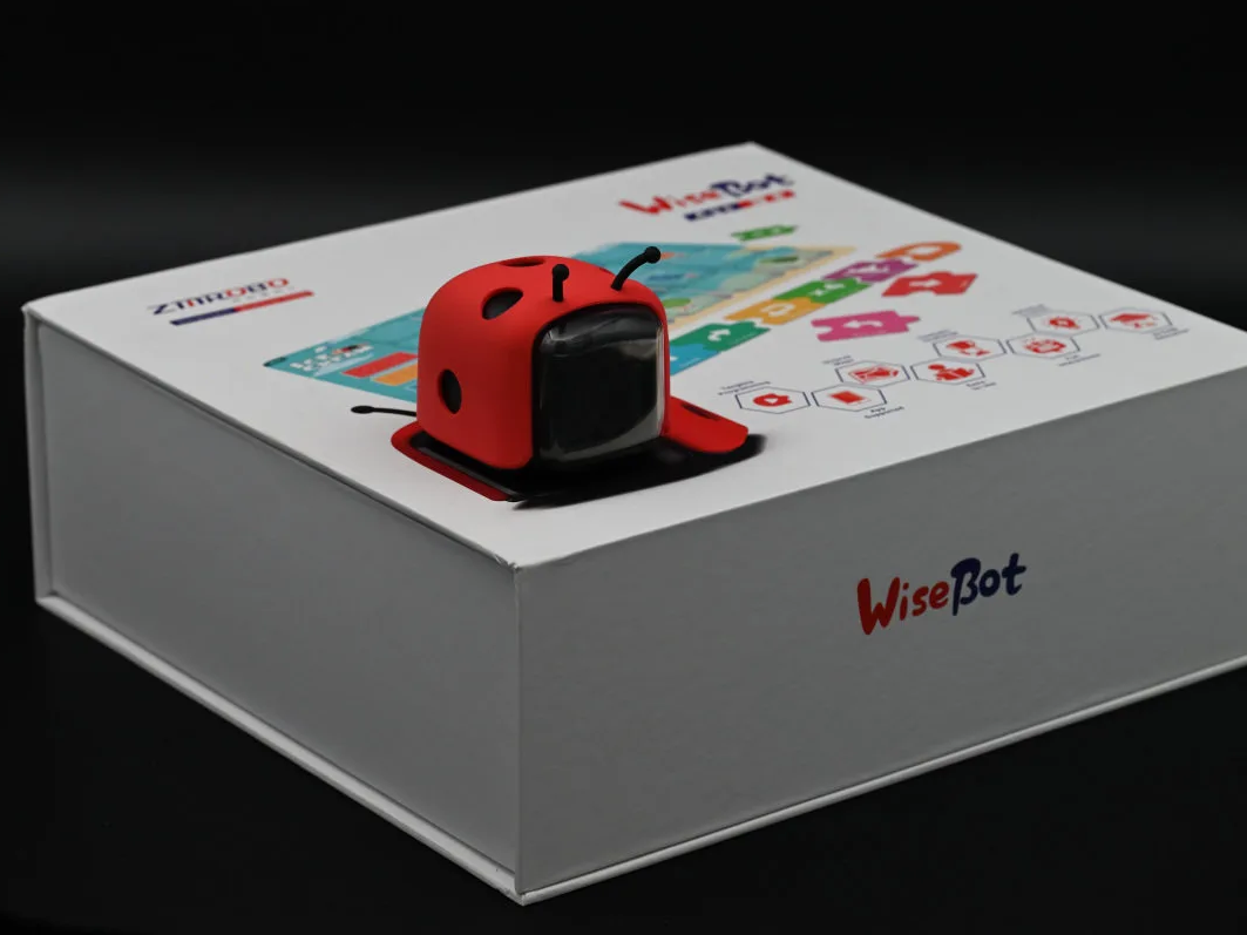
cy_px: 466
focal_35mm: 114
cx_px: 618
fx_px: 4106
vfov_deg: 13.0
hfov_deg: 17.3
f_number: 10
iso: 800
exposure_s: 1/80
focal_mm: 105
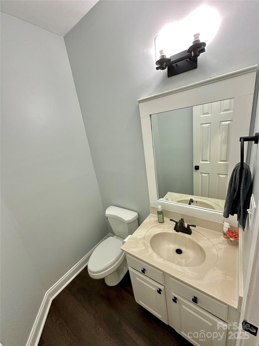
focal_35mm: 14
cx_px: 130
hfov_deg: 85.7
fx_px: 140
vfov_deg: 102.1
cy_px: 173
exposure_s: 1/120
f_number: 2.2
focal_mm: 2.22
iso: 250
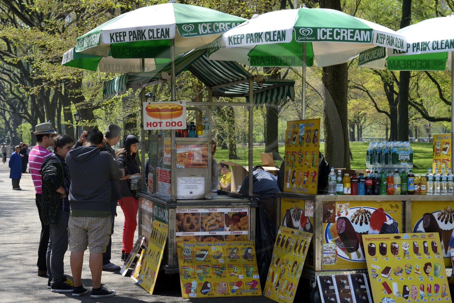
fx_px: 883
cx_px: 227
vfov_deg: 19.4
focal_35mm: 70
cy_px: 152
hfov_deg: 28.8
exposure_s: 1/200
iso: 400
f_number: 10
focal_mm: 70
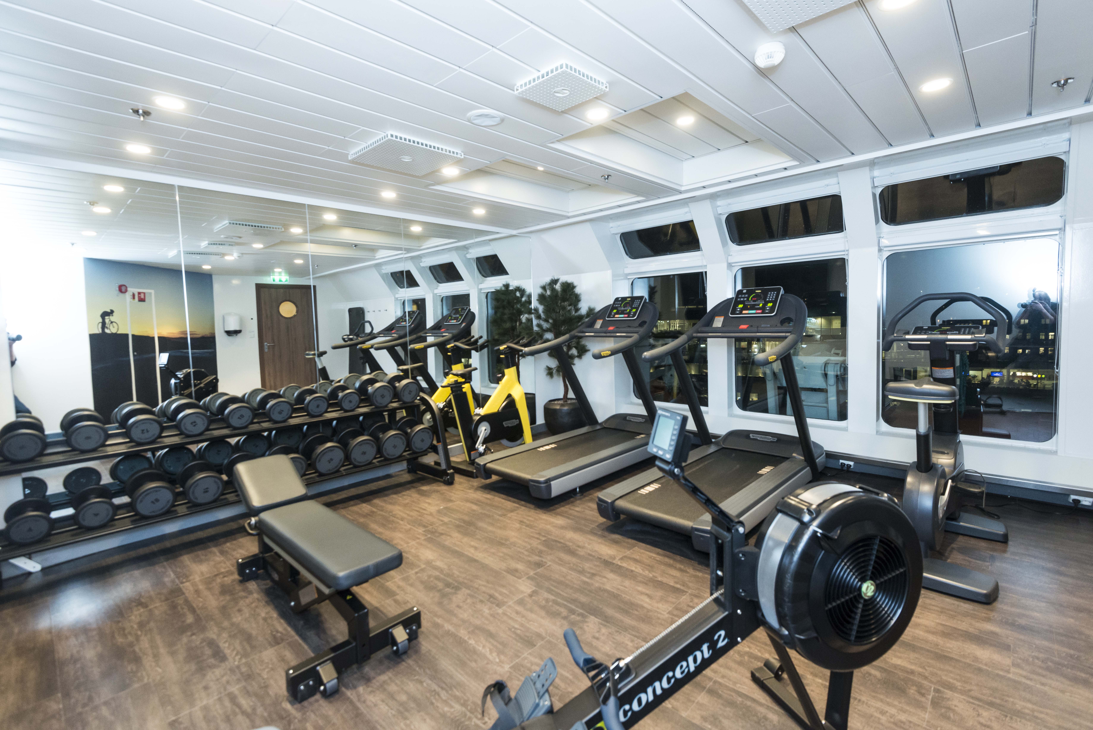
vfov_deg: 73.8
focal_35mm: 16
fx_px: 486
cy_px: 365
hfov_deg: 96.7
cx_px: 546
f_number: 7.1
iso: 1600
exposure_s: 1/30
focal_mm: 16
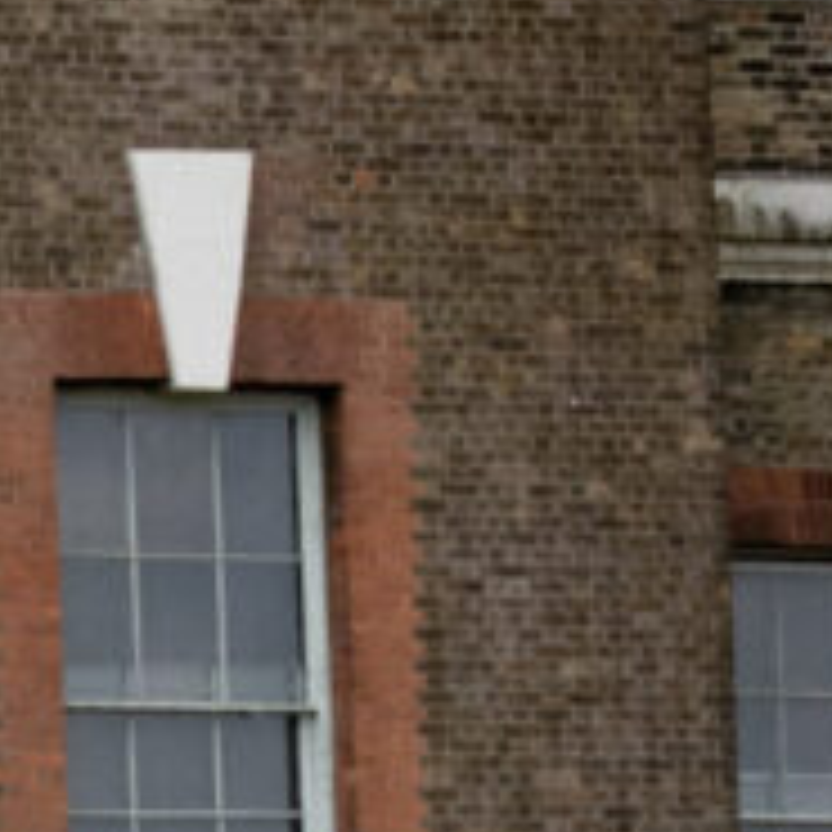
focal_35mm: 571
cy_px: 1493
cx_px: -724
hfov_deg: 3.1
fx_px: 15527
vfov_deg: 3.1
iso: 800
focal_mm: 46
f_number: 13
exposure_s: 1/640
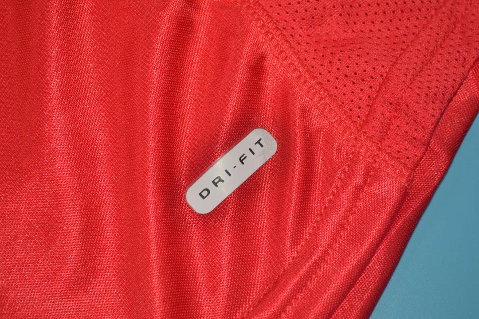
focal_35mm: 82
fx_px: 1098
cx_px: 240
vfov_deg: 16.6
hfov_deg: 24.6
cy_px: 160
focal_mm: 55
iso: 200
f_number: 5.6
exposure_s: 1/200
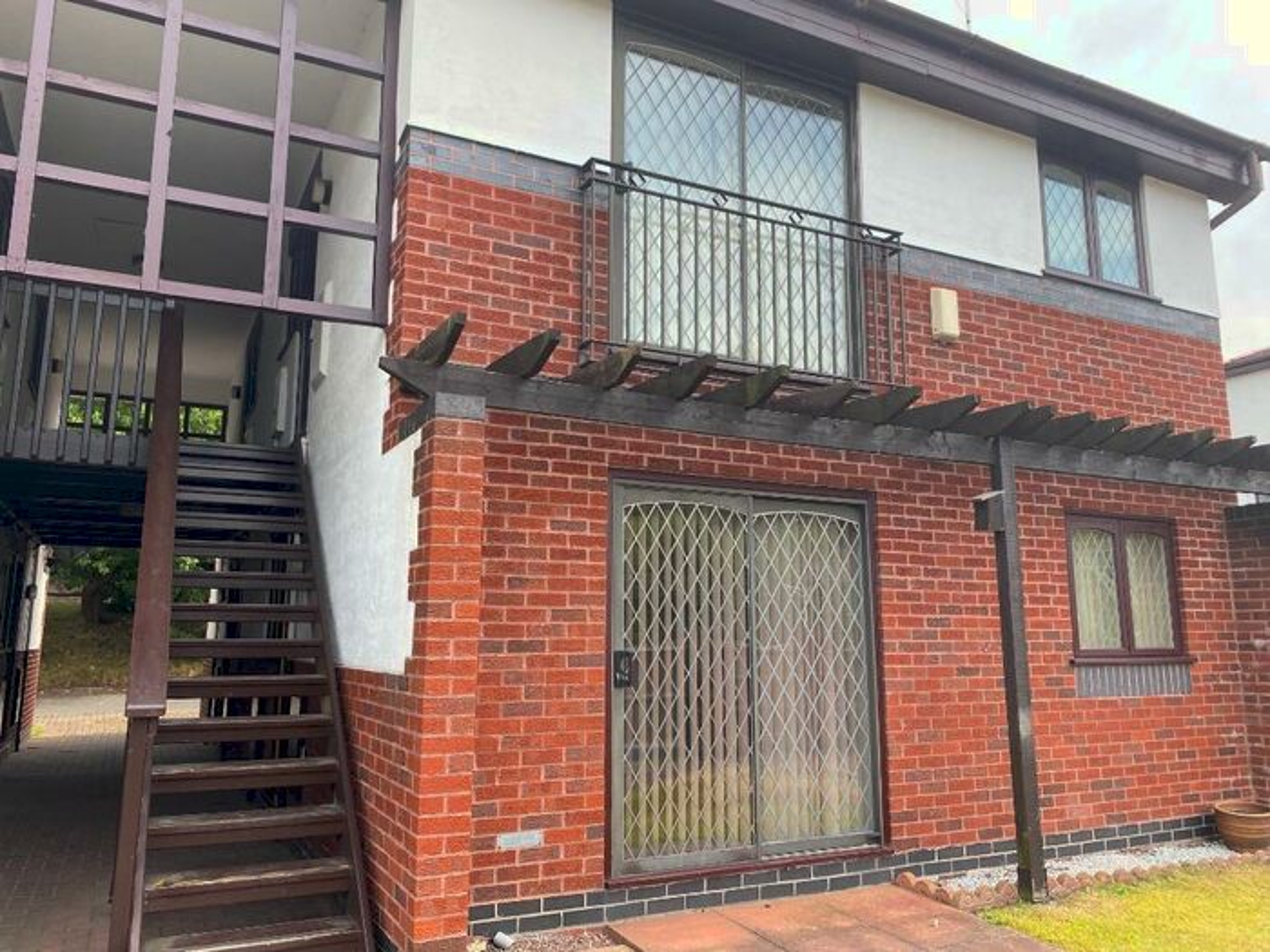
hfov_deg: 67.3
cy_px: 476
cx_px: 635
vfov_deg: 53.1
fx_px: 954
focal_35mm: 26
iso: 32
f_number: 1.8
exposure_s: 1/690
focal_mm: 4.25
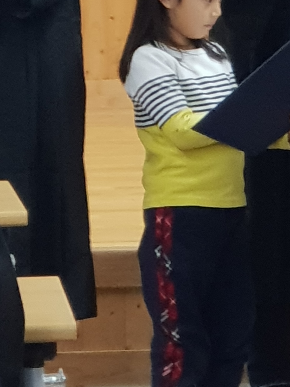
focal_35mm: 141
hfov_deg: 10.4
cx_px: -41
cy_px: -107
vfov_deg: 13.5
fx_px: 1575
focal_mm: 6
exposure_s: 1/30
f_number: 2.4
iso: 200
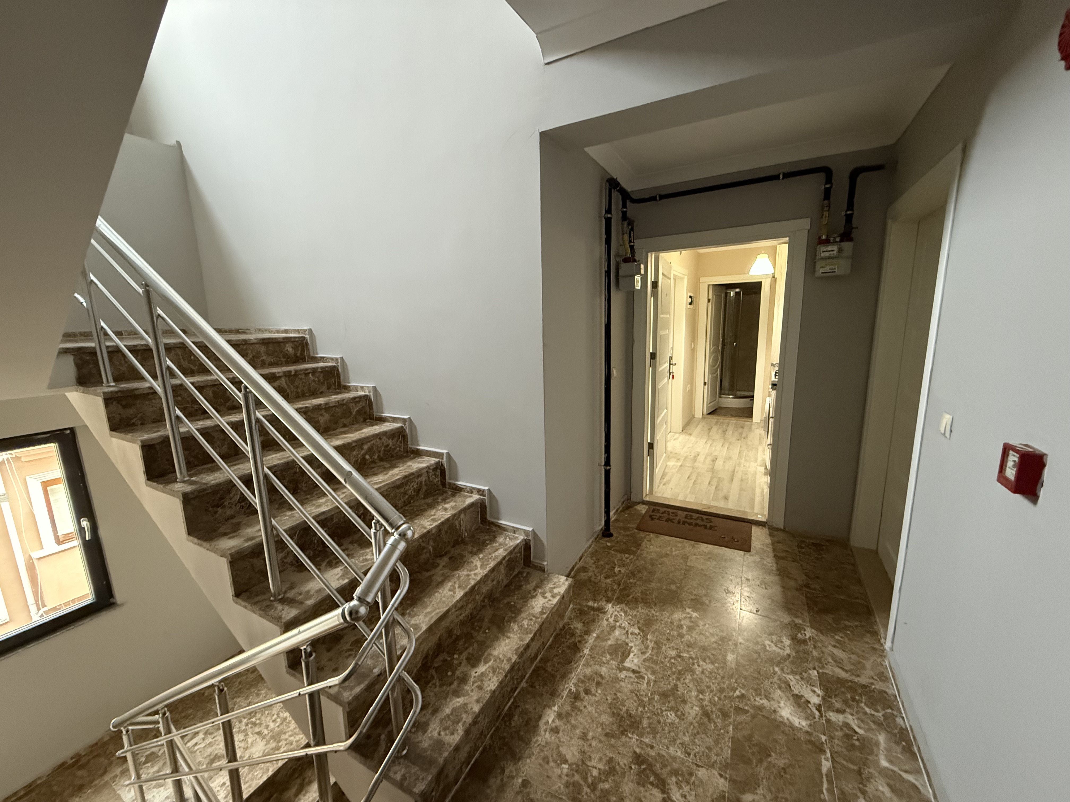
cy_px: 401
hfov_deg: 102.1
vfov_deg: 85.7
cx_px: 535
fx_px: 433
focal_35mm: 14
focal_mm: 2.22
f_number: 2.2
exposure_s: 1/50
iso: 1000
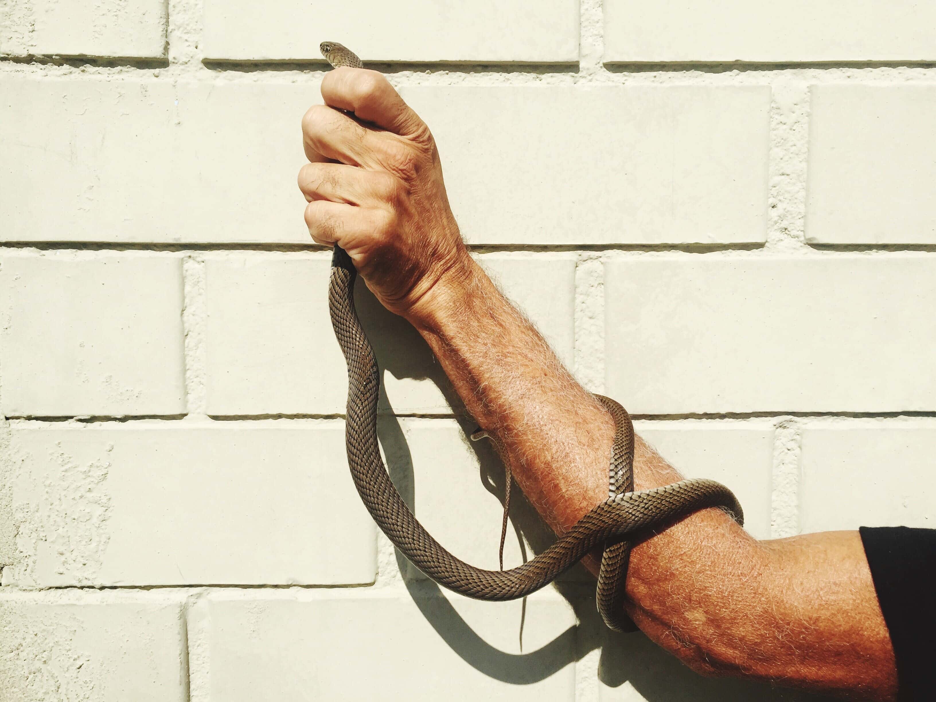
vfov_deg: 48.2
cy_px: 351
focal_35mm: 29
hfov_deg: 61.7
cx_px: 468
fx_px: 784
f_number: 2.2
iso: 32
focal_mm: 4.15
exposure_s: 1/3968
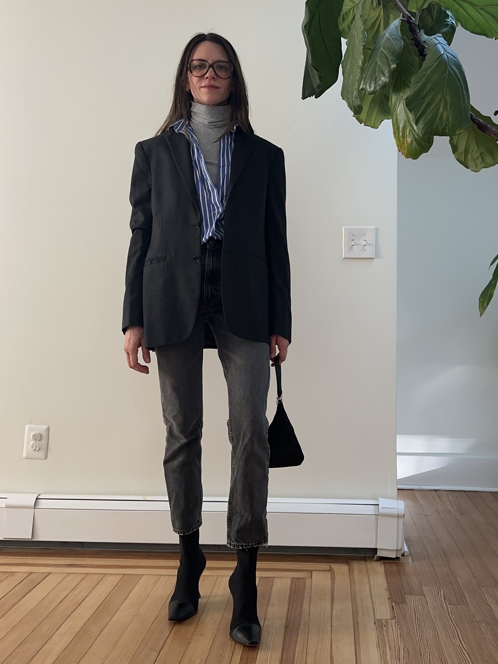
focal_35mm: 24
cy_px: 332
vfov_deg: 71.6
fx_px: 460
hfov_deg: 56.8
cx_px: 249
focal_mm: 6.86
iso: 250
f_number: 1.78
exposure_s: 1/60
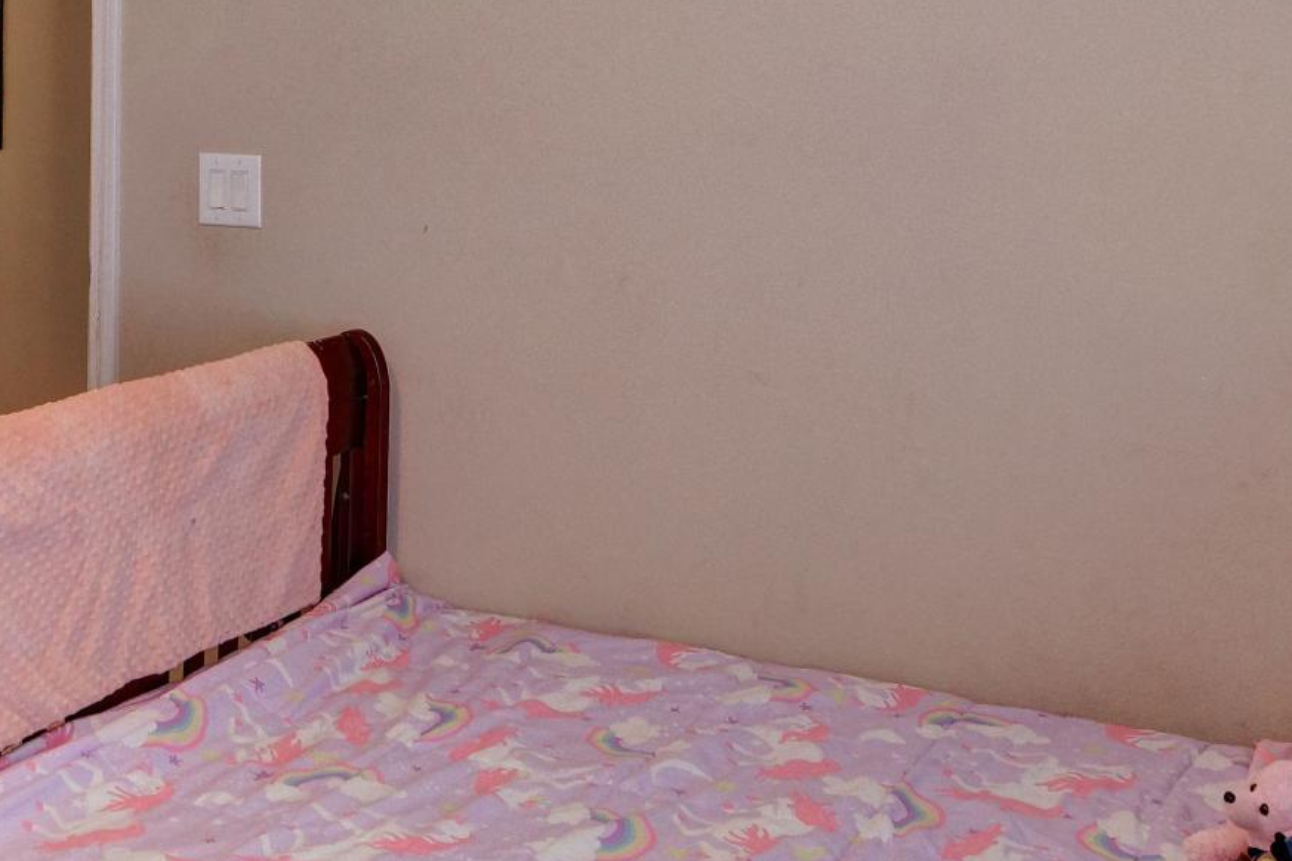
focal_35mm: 55
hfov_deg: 35.2
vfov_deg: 23.6
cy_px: 3
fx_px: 1974
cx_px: 284
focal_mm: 11
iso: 400
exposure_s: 1/60
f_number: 7.1
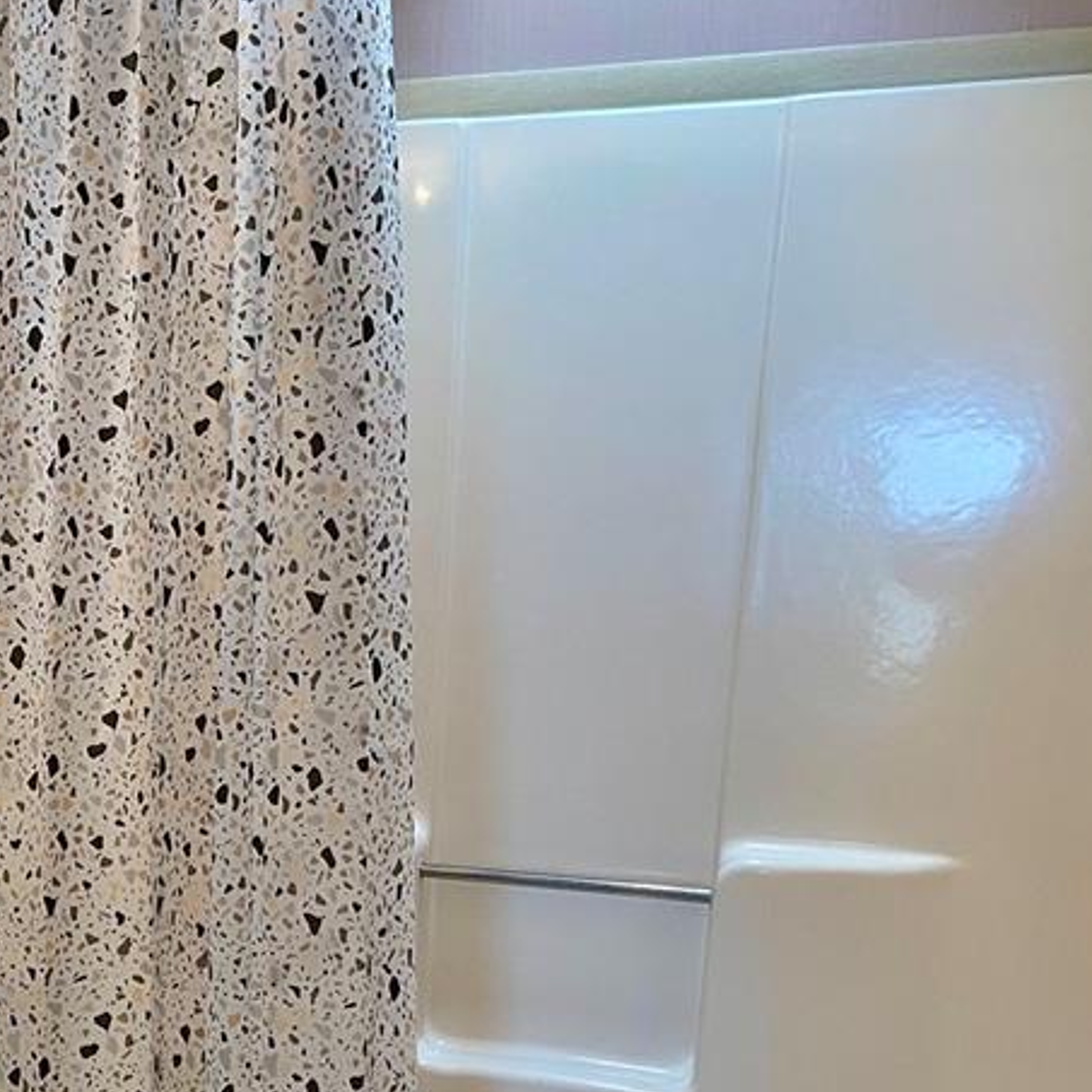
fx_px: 1856
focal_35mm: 52
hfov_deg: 30.8
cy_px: 899
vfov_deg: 31.8
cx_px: 46
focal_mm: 4.25
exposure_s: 1/60
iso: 100
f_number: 1.8
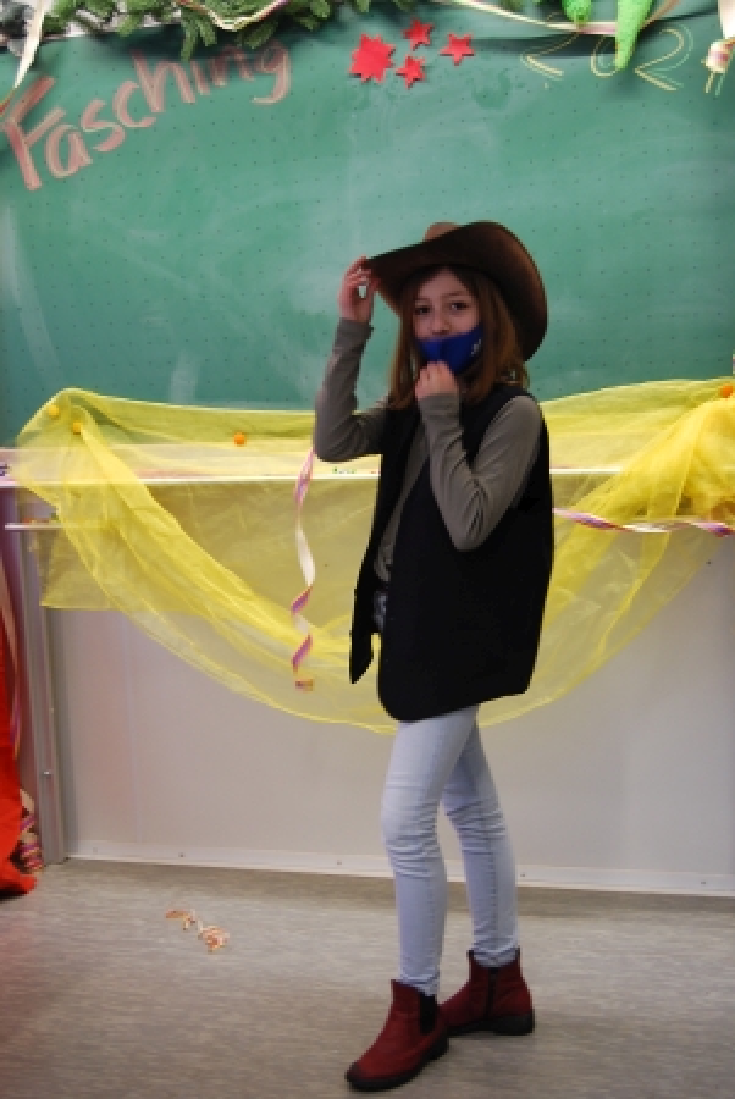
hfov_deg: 28.1
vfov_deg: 41.1
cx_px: 368
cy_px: 550
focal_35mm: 48
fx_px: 1467
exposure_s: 1/30
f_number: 4.5
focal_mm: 32
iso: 280
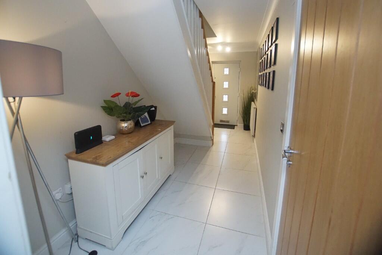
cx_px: 191
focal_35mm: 15
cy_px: 128
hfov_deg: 100.4
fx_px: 159
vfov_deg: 77.3
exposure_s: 1/80
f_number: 3.5
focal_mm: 10
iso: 3200
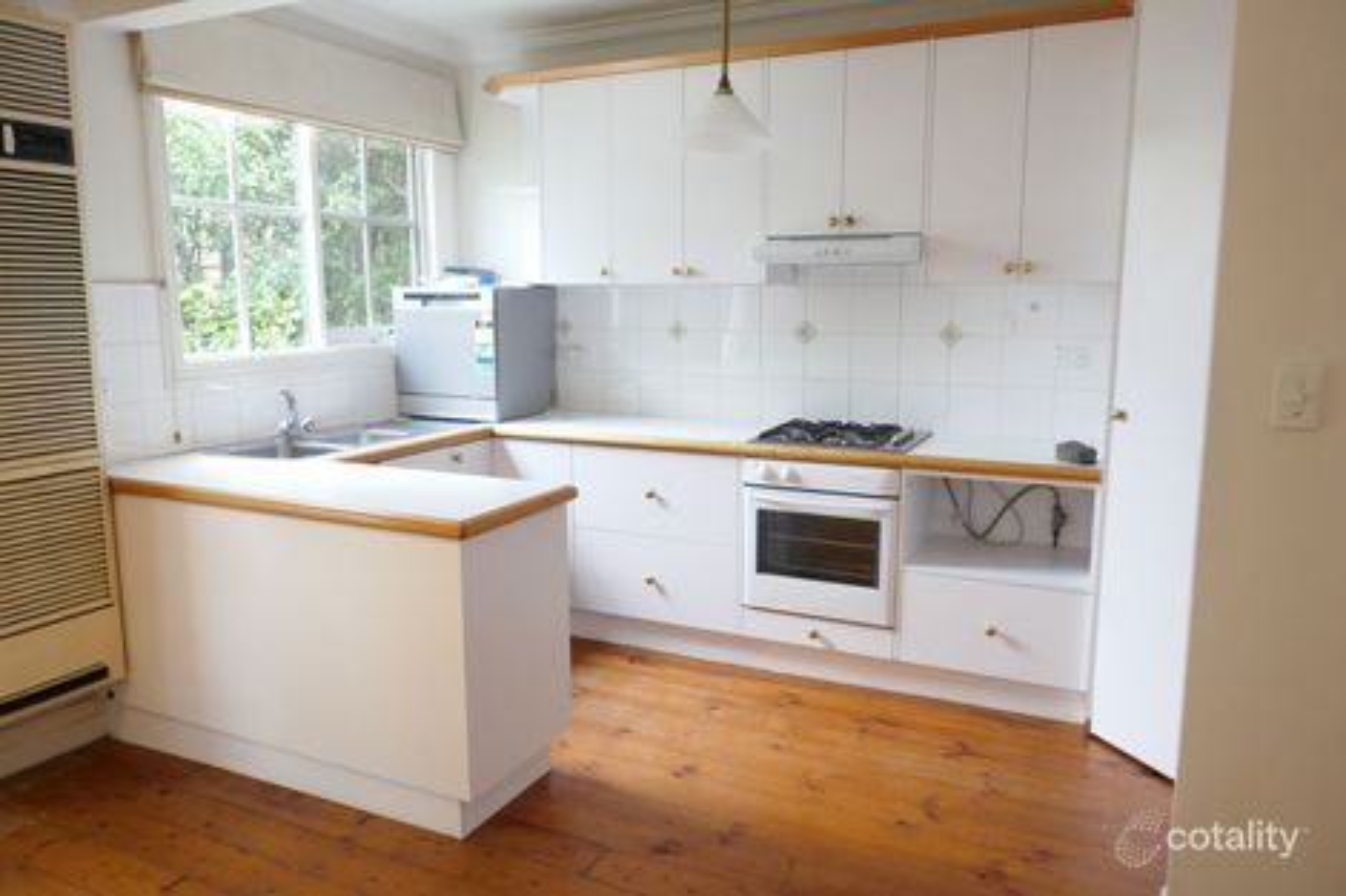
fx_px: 934
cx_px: 673
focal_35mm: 25
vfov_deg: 51.3
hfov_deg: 71.5
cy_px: 448
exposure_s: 1/60
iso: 800
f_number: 2.8
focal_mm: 9.1
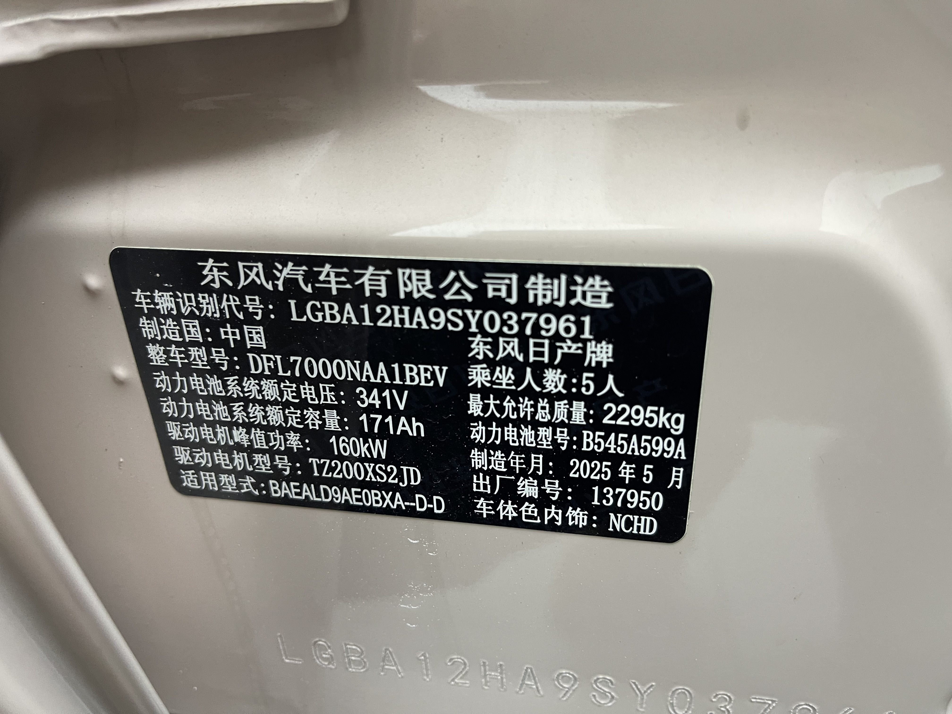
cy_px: 357
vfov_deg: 54.9
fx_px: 688
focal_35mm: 25
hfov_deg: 69.4
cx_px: 476
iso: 200
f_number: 1.6
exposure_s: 1/50
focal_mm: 5.1
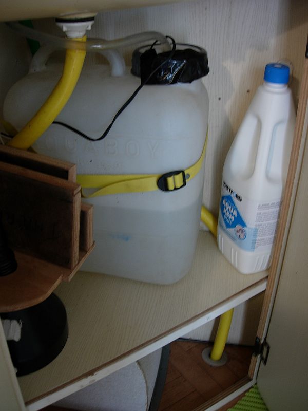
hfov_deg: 37.7
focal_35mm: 38
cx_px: 154
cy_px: 206
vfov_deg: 49.0
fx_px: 451
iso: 64
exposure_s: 1/4.6
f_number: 2.8
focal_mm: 7.8
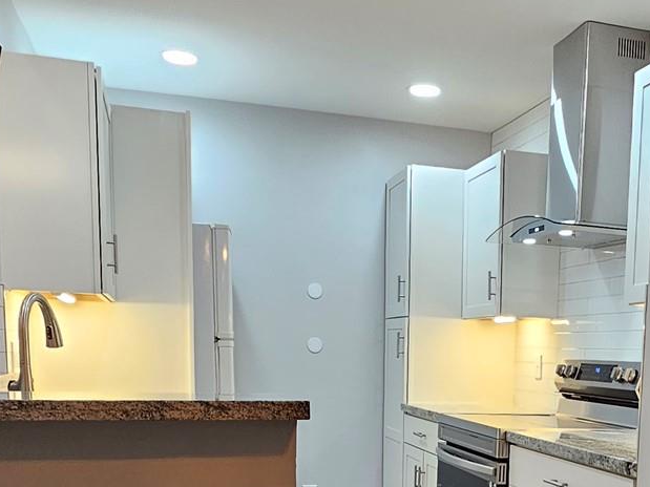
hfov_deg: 42.7
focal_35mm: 43
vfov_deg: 31.3
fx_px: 807
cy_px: 479
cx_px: 478
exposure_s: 1/60
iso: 160
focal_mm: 2.2
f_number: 2.2
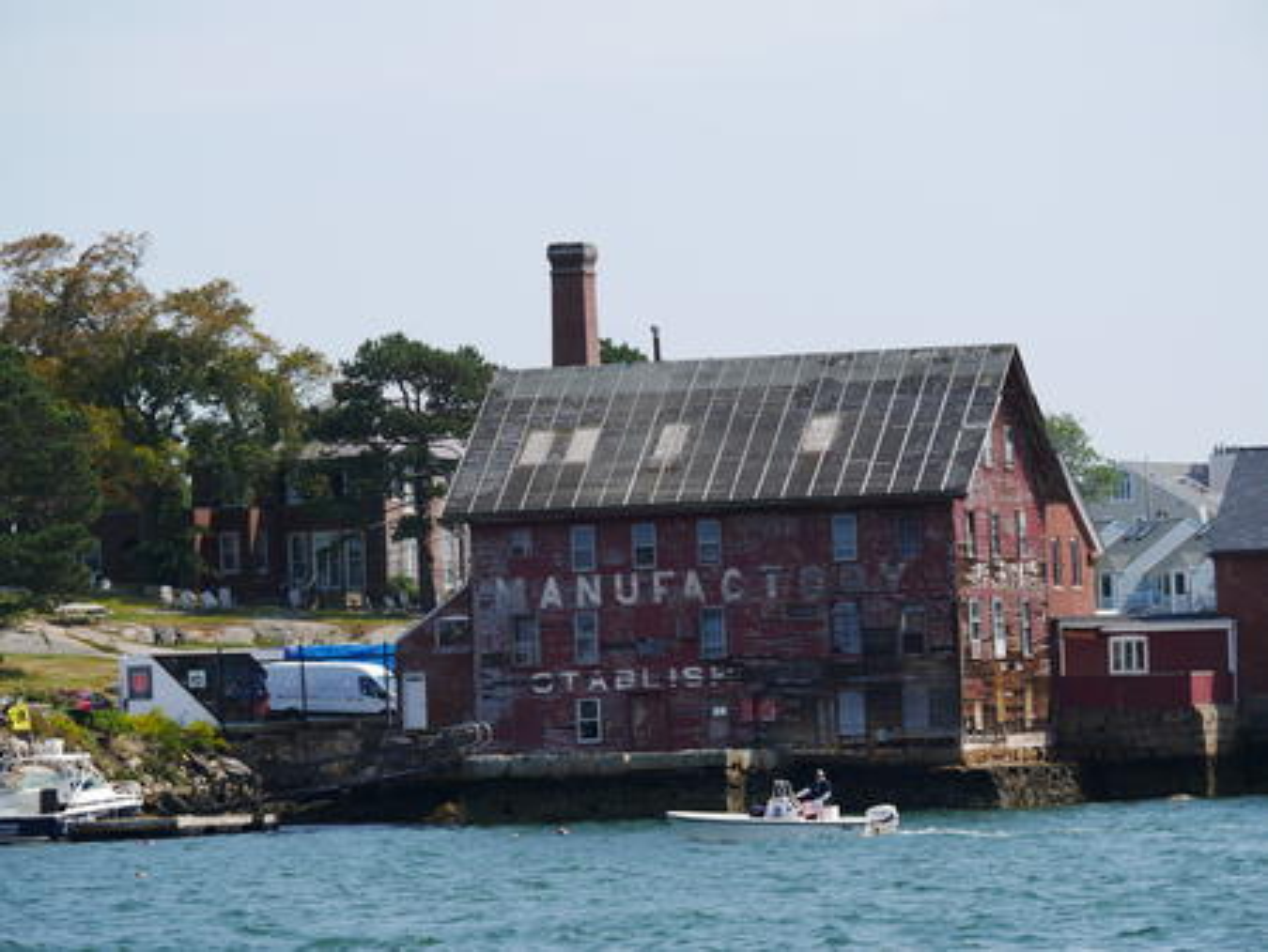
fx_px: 7330
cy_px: 476
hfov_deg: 9.9
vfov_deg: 7.4
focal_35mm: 200
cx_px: 634
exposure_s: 1/800
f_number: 5.6
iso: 200
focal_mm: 100
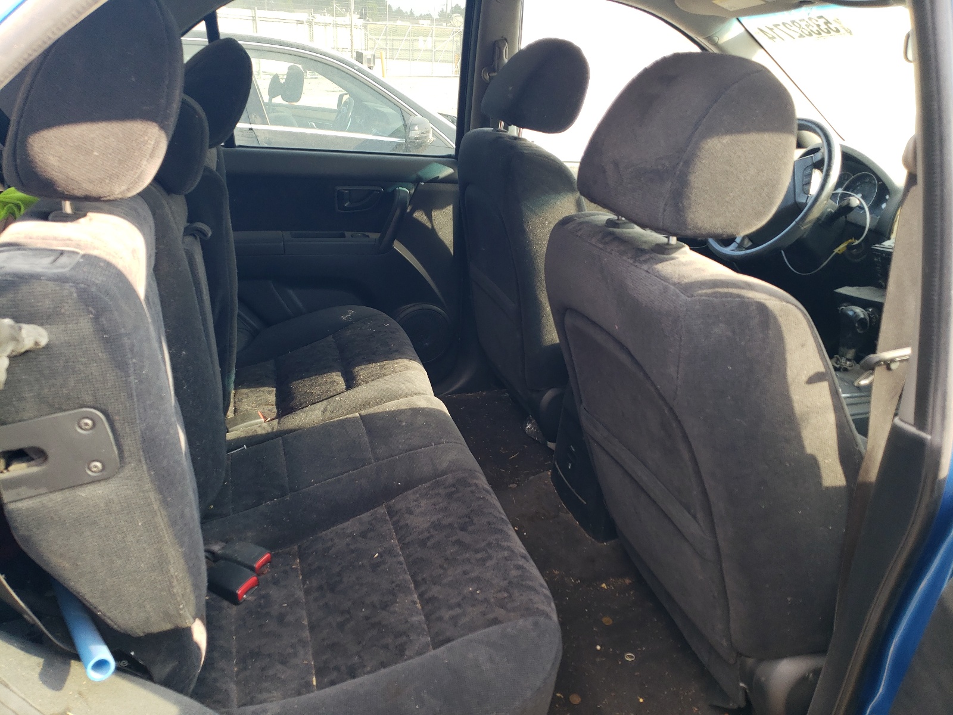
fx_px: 716
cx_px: 476
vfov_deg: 53.1
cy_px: 358
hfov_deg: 67.3
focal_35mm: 26
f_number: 1.5
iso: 50
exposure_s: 1/133
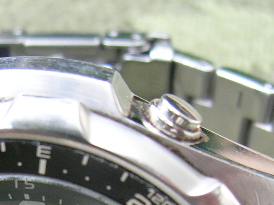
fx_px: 831
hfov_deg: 18.5
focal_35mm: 105
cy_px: 293
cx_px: 36
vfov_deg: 13.4
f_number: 2.7
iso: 50
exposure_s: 1/180
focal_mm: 6
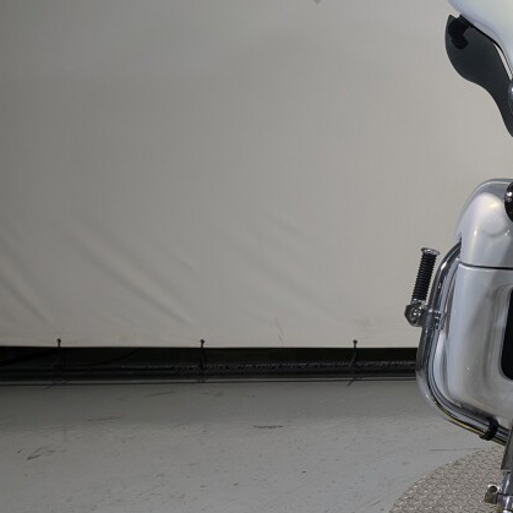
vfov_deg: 31.5
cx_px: 627
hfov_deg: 27.5
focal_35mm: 54
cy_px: 198
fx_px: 905
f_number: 1.85
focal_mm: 6.81
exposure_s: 1/120
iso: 41
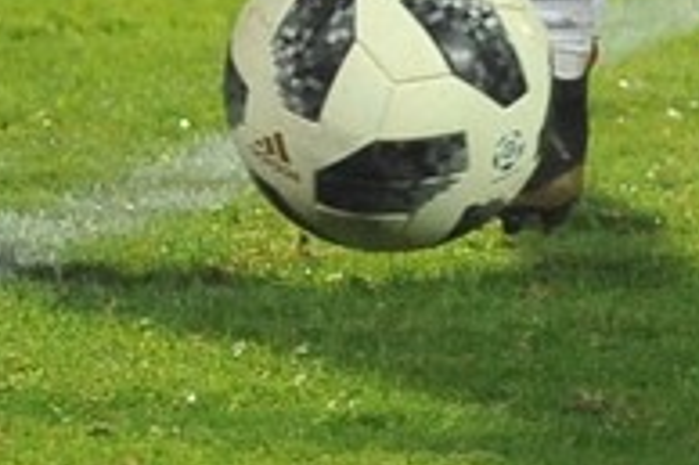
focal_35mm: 1237
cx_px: 951
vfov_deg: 1.1
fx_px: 23998
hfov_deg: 1.7
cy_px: -800
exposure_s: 1/640
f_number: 4
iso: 3200
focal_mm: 200
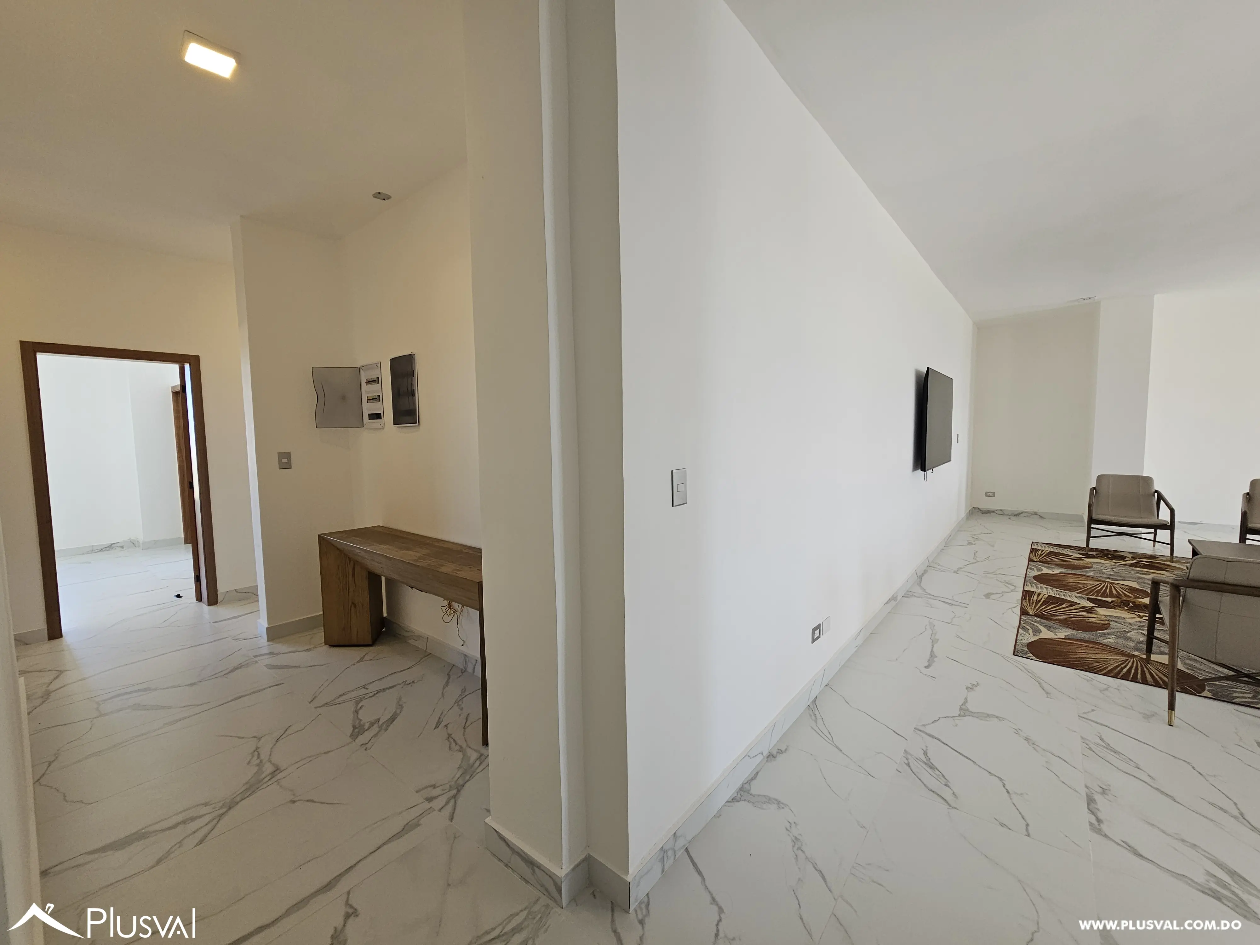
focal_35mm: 13
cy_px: 472
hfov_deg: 106.2
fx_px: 473
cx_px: 630
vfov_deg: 89.9
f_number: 2.2
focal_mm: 2.2
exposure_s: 1/120
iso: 80
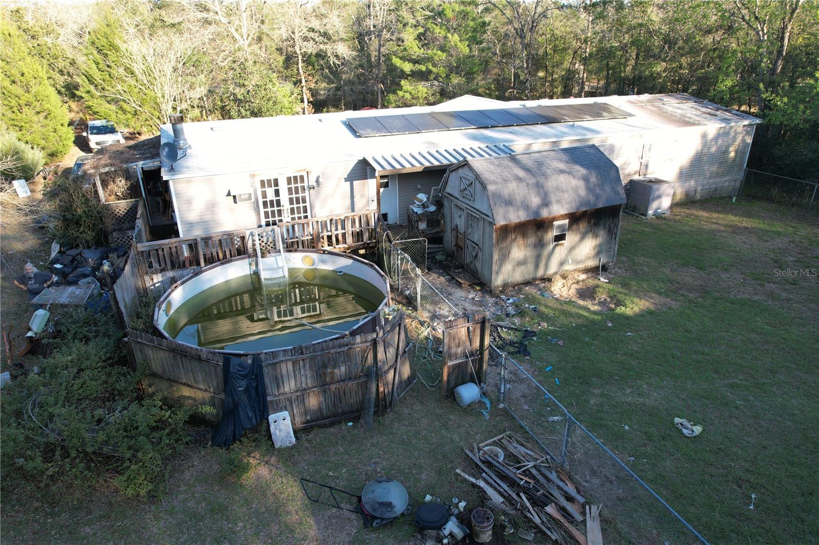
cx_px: 410
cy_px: 272
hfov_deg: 78.6
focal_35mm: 22
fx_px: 500
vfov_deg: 57.2
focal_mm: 8.38
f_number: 2.8
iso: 100
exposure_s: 1/250
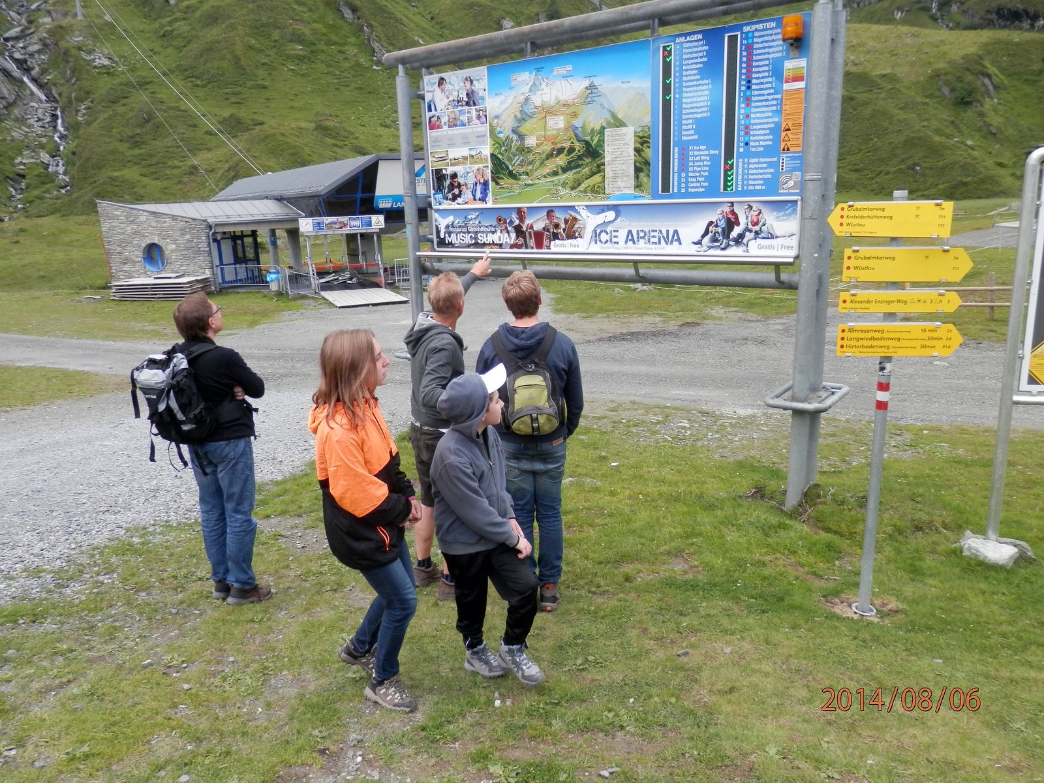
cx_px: 522
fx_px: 754
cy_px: 392
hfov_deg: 69.4
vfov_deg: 54.9
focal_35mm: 25
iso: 125
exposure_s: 1/500
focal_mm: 4.5
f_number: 3
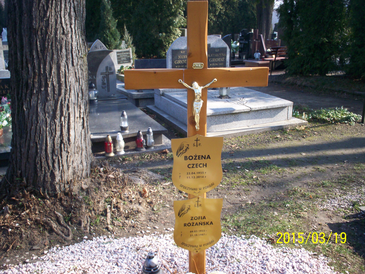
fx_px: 380
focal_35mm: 36
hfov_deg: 51.4
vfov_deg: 39.7
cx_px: 182
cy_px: 137
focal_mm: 6
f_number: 4.5
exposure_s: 1/138
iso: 100
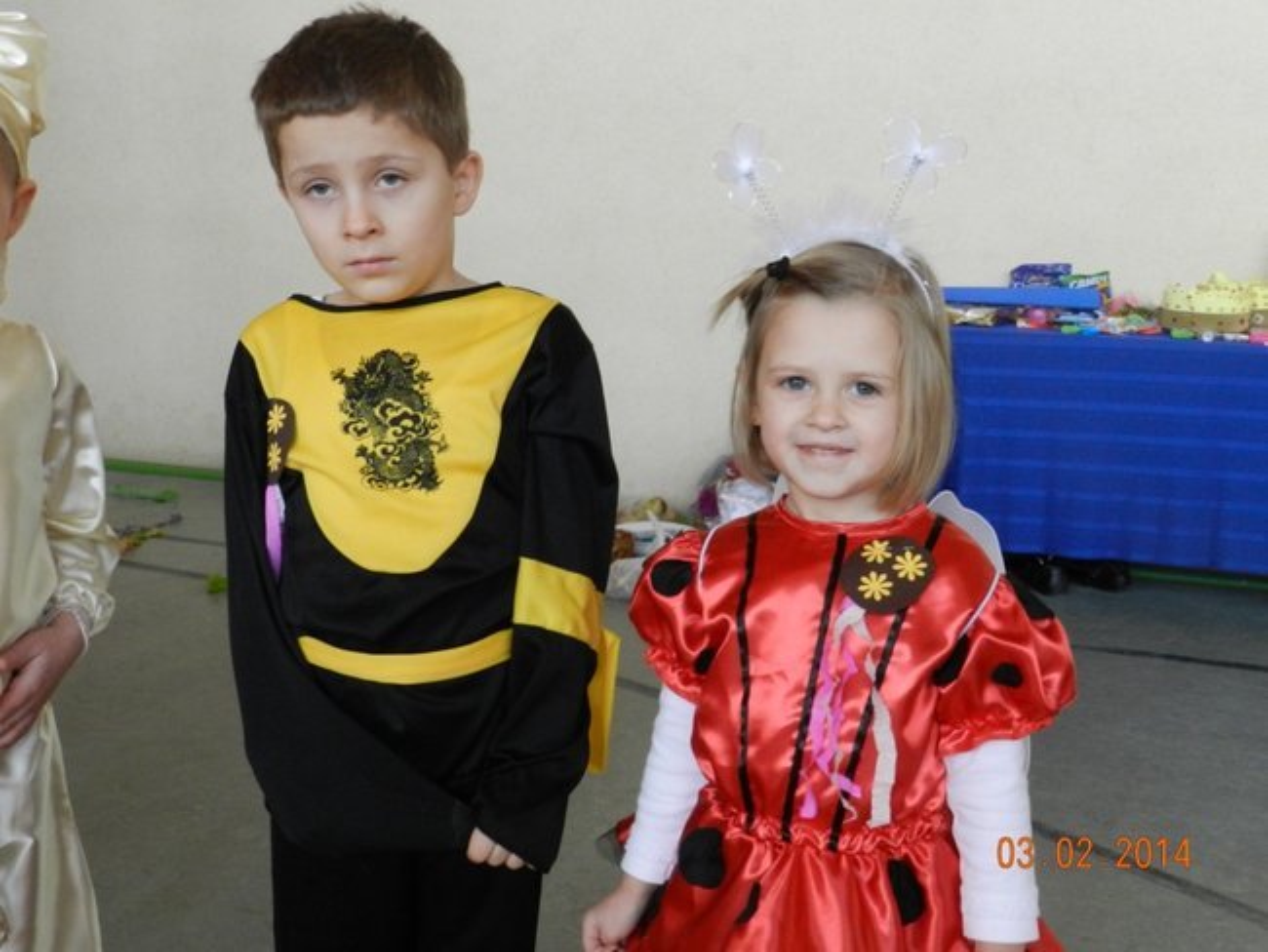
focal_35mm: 38
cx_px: 634
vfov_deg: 37.7
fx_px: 1392
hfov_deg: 49.0
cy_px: 476
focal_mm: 6.7
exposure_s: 1/60
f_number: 4
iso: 640
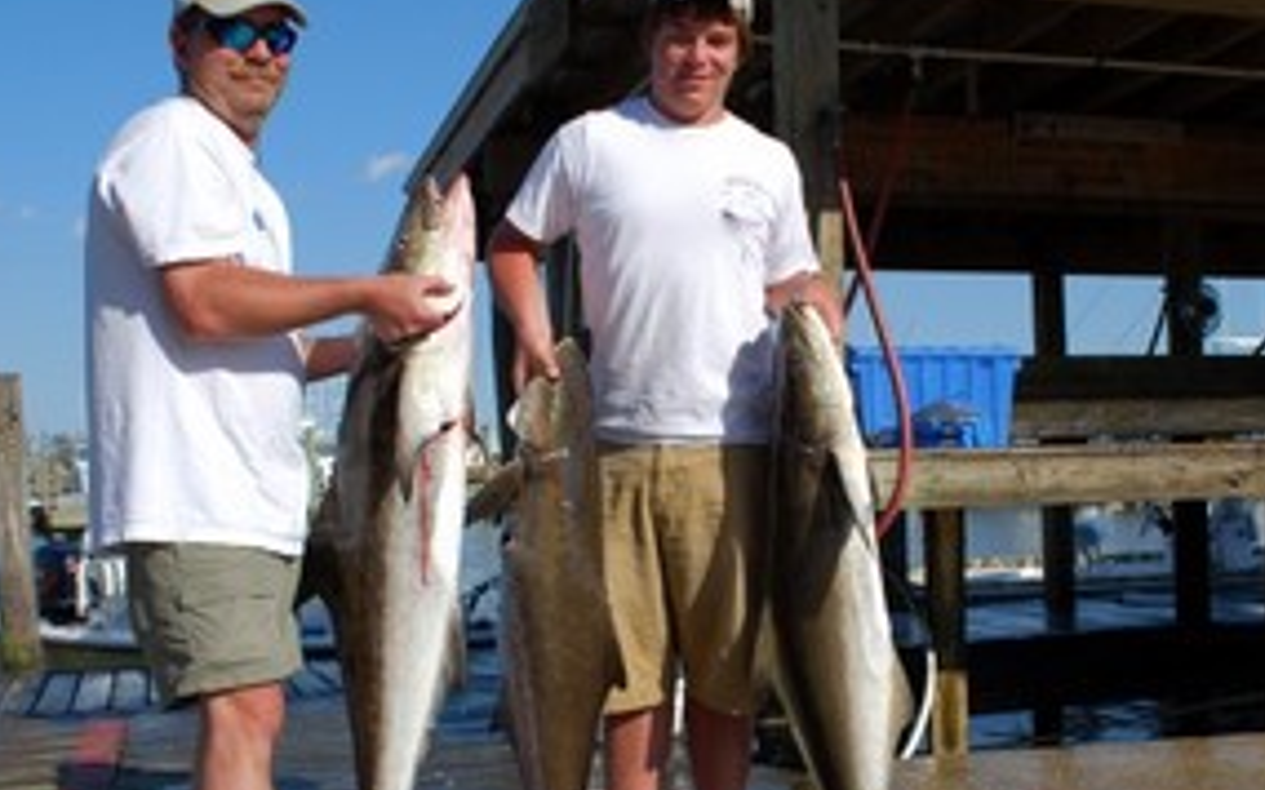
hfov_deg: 46.2
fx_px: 1482
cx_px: 697
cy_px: 528
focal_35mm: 43
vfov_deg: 29.6
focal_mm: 20
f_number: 8
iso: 100
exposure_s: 1/250
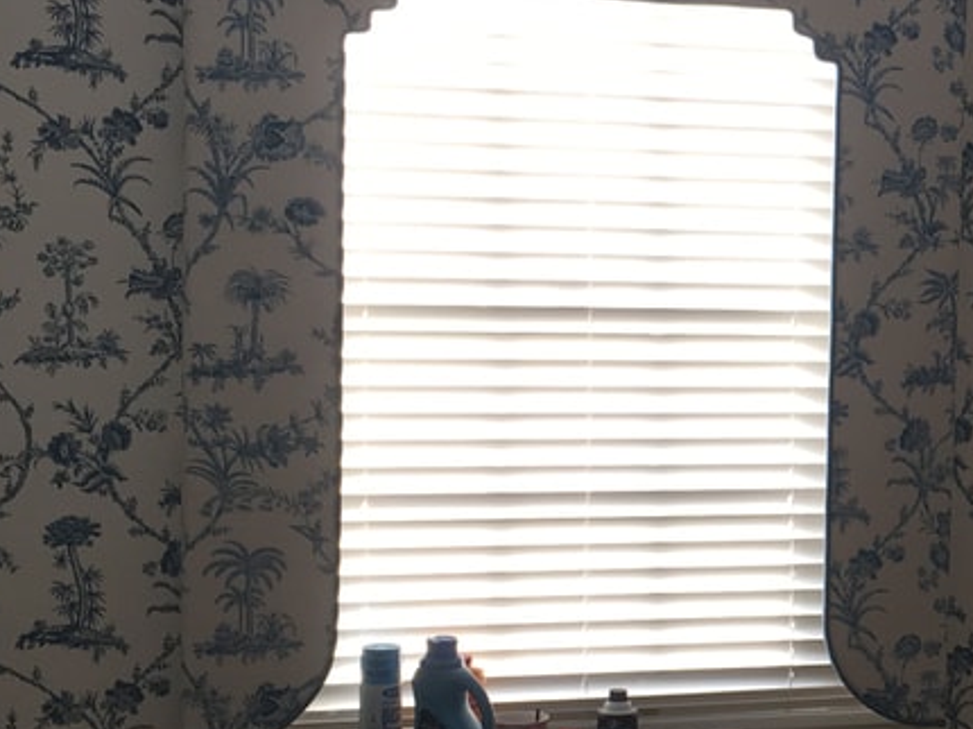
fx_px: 2528
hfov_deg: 20.7
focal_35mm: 90
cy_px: 441
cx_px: 1090
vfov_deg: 16.4
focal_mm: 4.15
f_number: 2.2
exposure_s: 1/40
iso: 25
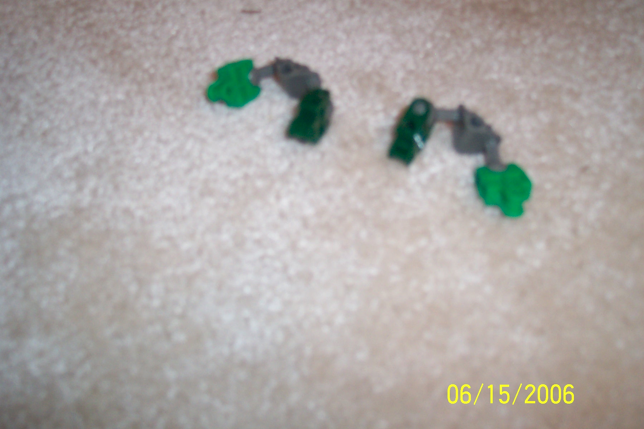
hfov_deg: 50.7
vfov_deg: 35.1
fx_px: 680
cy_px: 214
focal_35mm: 38
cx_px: 322
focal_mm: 8
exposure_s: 1/30
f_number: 2.8
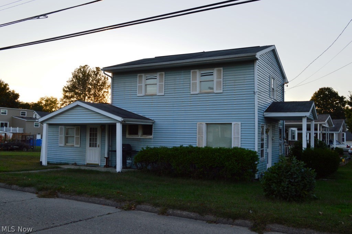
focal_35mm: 33
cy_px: 117
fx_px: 322
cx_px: 176
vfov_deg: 39.9
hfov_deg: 57.3
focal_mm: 22
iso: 400
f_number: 10
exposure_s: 1/200
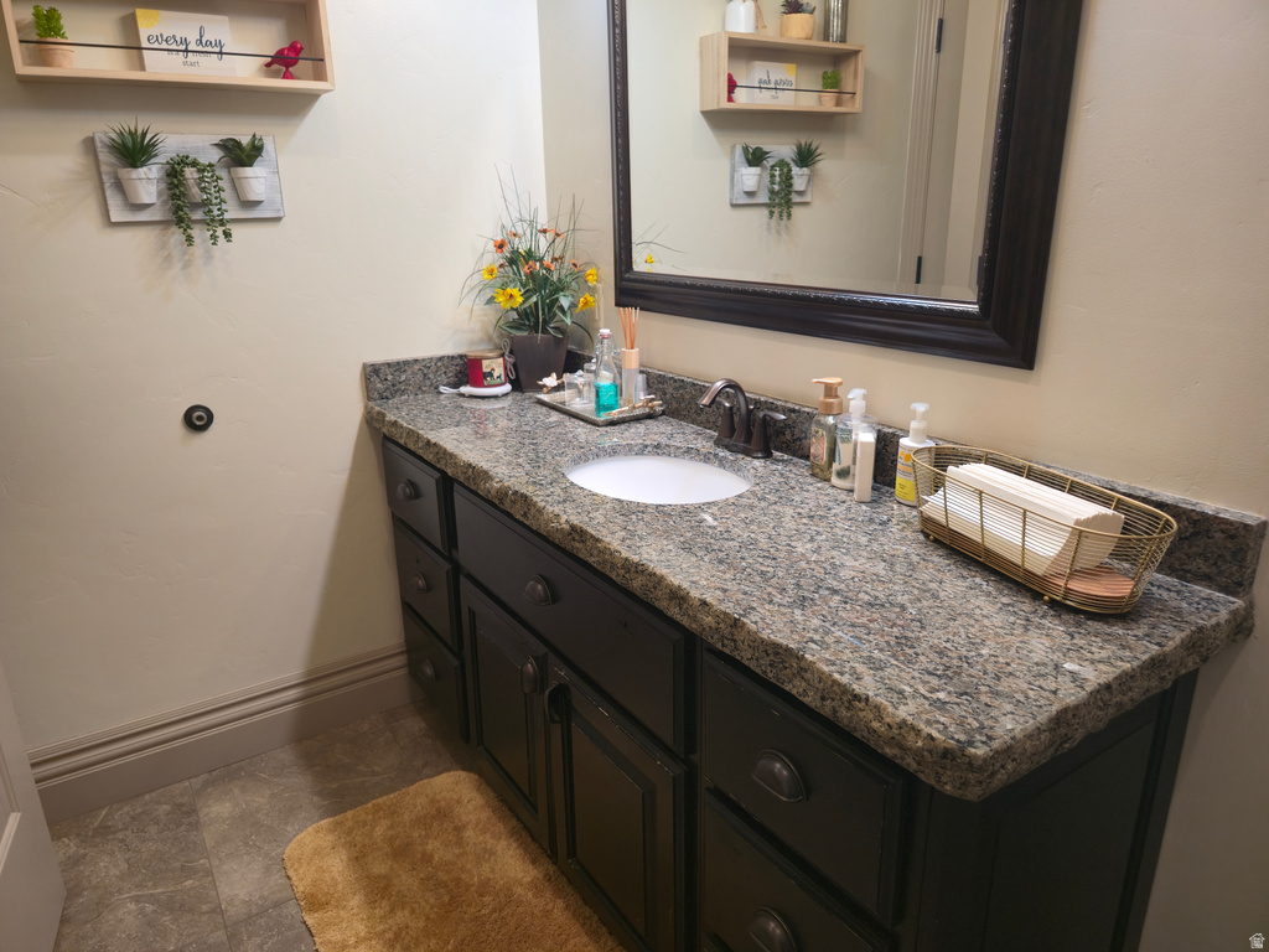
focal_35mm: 23
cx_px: 634
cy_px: 476
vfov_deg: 58.9
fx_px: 843
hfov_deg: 73.9
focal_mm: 6.3
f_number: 1.7
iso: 64
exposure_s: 1/60
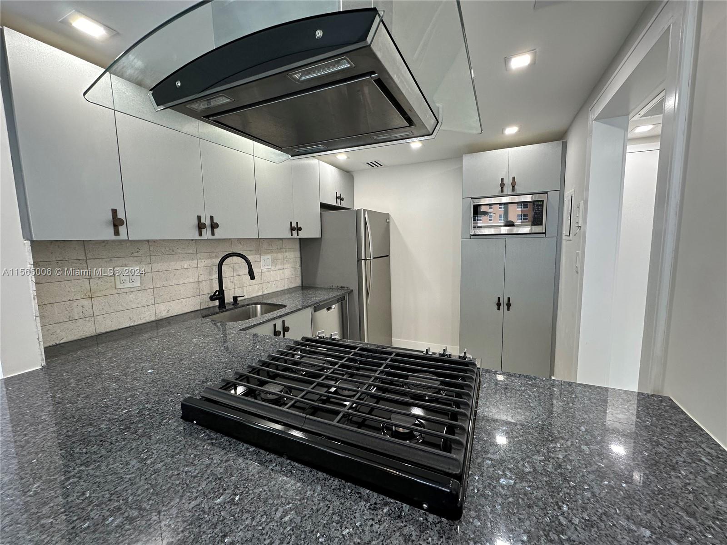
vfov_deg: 85.7
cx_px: 364
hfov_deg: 102.1
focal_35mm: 14
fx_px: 294
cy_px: 272
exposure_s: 1/120
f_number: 2.2
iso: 160
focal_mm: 2.22
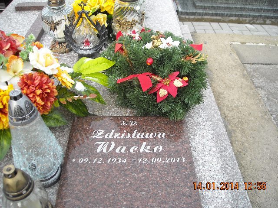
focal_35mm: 35
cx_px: 139
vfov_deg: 40.7
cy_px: 104
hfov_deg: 52.6
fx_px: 281
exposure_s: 1/141
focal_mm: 5.7
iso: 64
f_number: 2.8
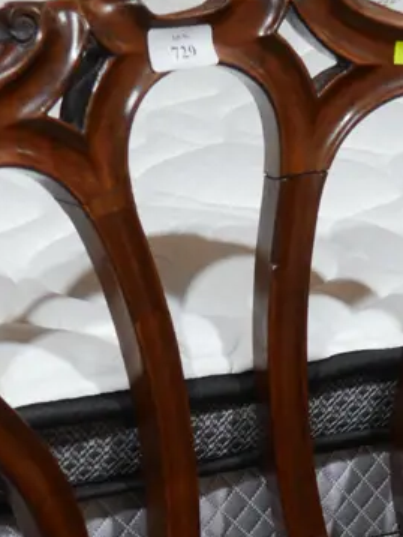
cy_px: 710
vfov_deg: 17.8
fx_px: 1597
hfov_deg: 14.4
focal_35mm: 103
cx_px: 263
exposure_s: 1/60
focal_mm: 18
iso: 250
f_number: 4
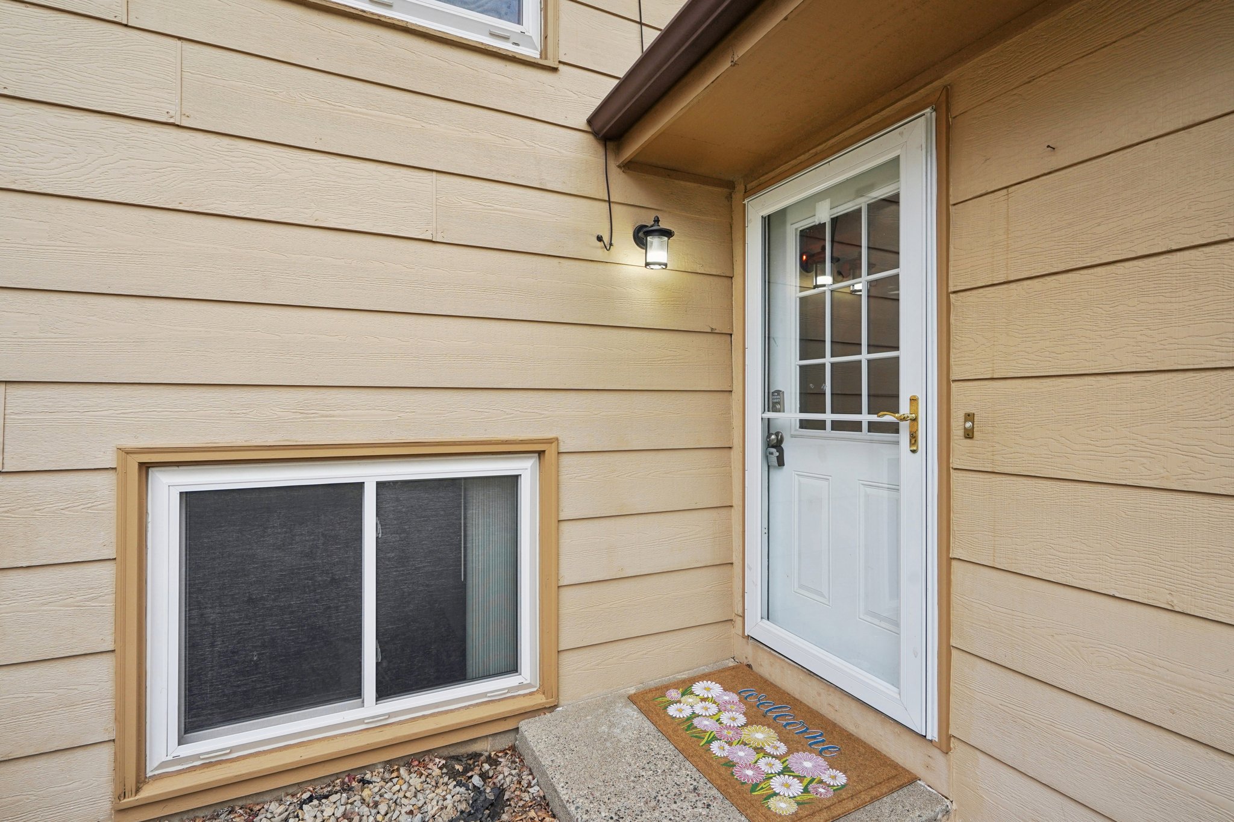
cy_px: 411
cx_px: 617
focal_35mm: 16
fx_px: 548
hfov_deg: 96.7
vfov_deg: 73.7
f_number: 8
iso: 400
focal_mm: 16
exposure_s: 1/160
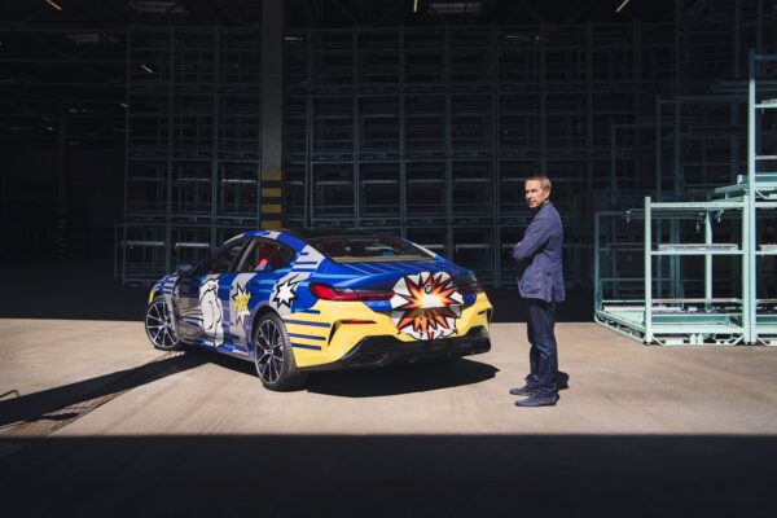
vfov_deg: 37.9
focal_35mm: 35
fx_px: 755
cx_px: 388
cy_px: 259
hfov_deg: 54.4
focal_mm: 35
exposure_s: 1/320
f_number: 4.5
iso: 200
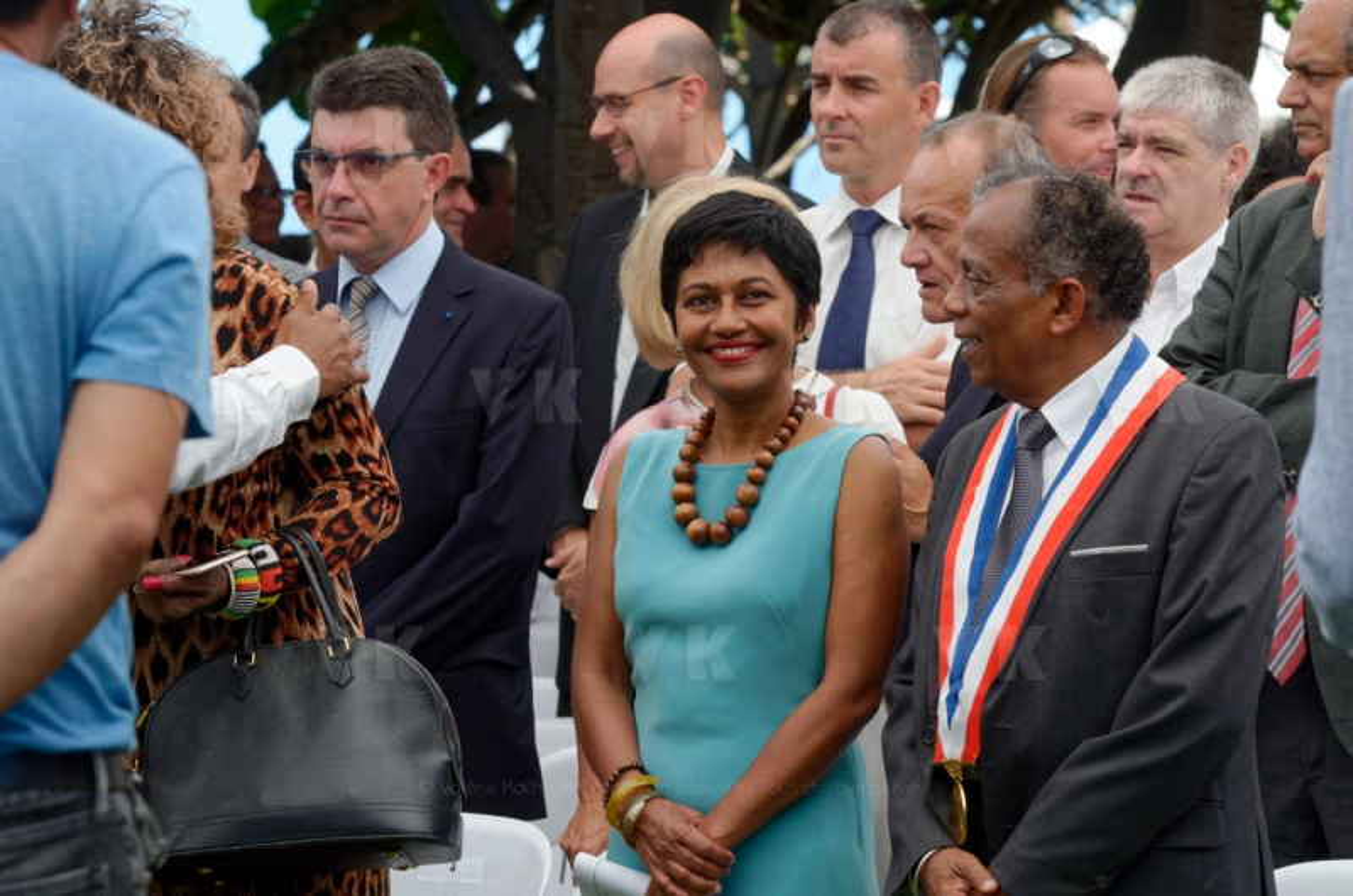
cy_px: 448
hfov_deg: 10.2
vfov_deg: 6.8
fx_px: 7595
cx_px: 676
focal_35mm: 202
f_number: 8
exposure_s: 1/200
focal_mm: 135
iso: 100
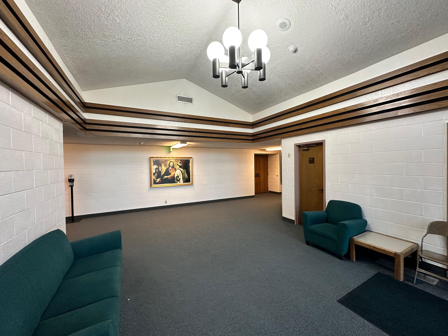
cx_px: 224
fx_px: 181
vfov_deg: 85.7
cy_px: 168
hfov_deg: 102.1
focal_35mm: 14
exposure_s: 1/60
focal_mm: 2.22
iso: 250
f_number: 2.2
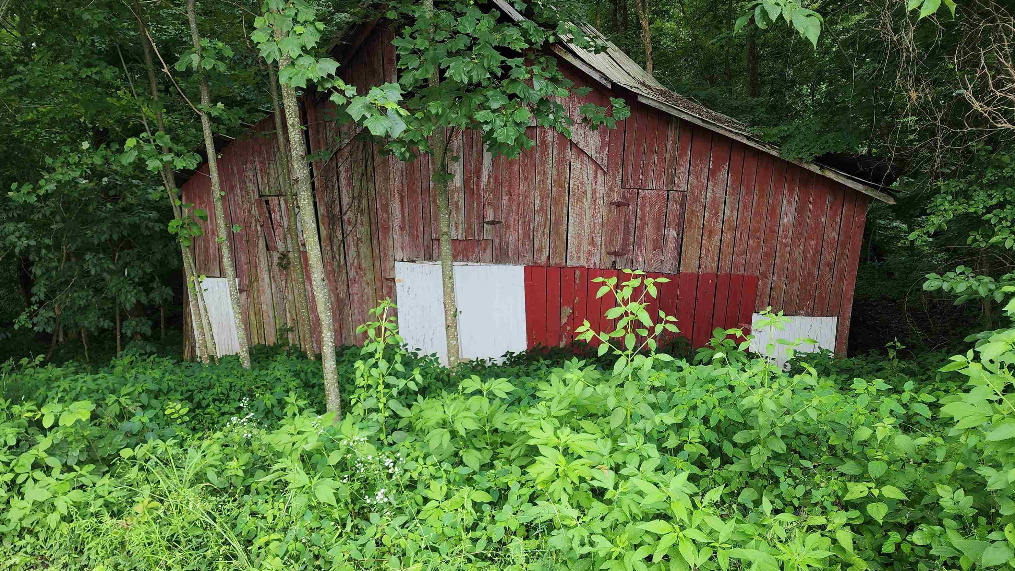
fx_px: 700
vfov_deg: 43.9
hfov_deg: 71.9
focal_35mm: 26
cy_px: 371
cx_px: 502
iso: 50
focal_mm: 6.4
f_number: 1.8
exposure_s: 1/180
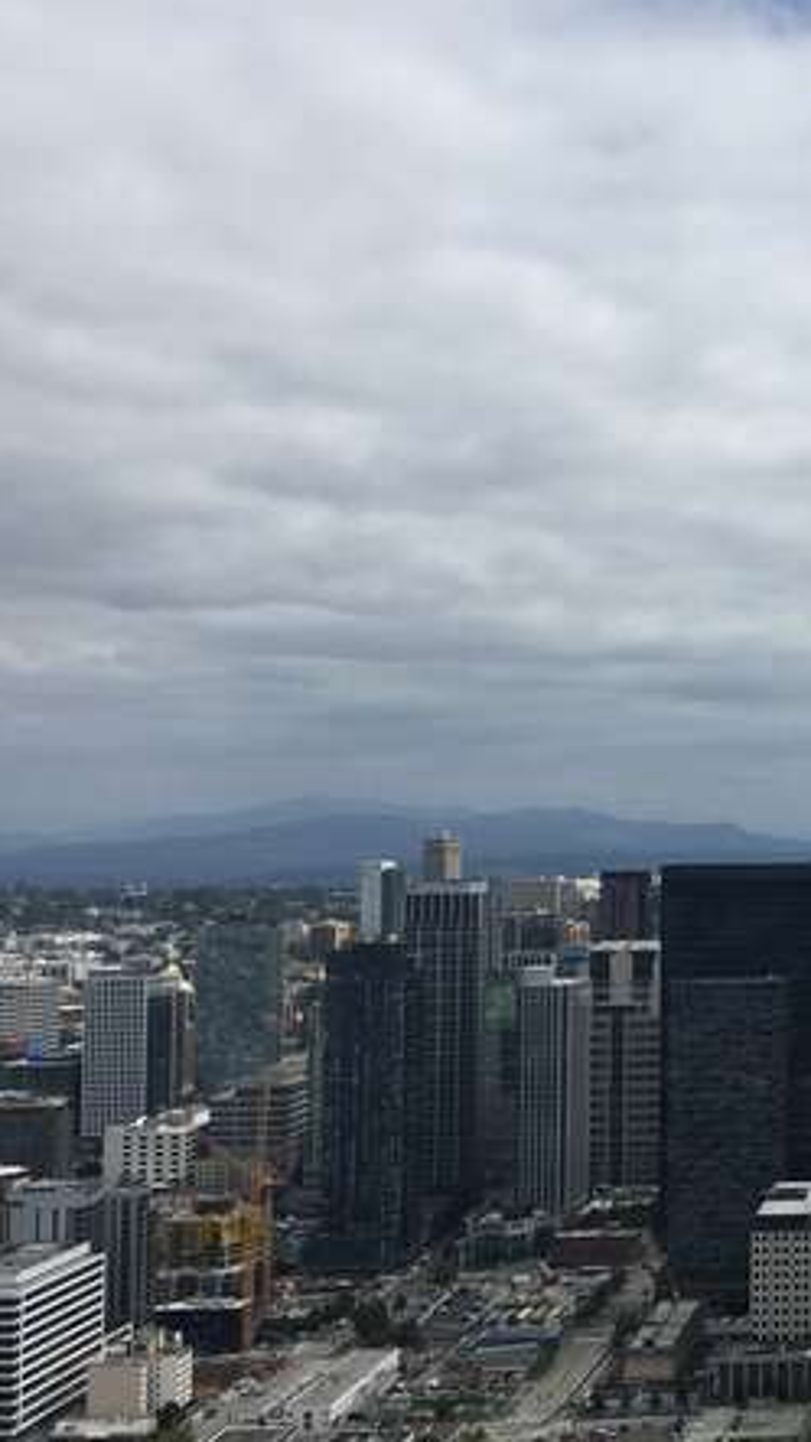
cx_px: 1085
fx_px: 2180
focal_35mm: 57
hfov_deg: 19.3
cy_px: 706
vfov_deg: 36.6
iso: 25
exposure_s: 1/3077
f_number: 2.2
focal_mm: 4.15
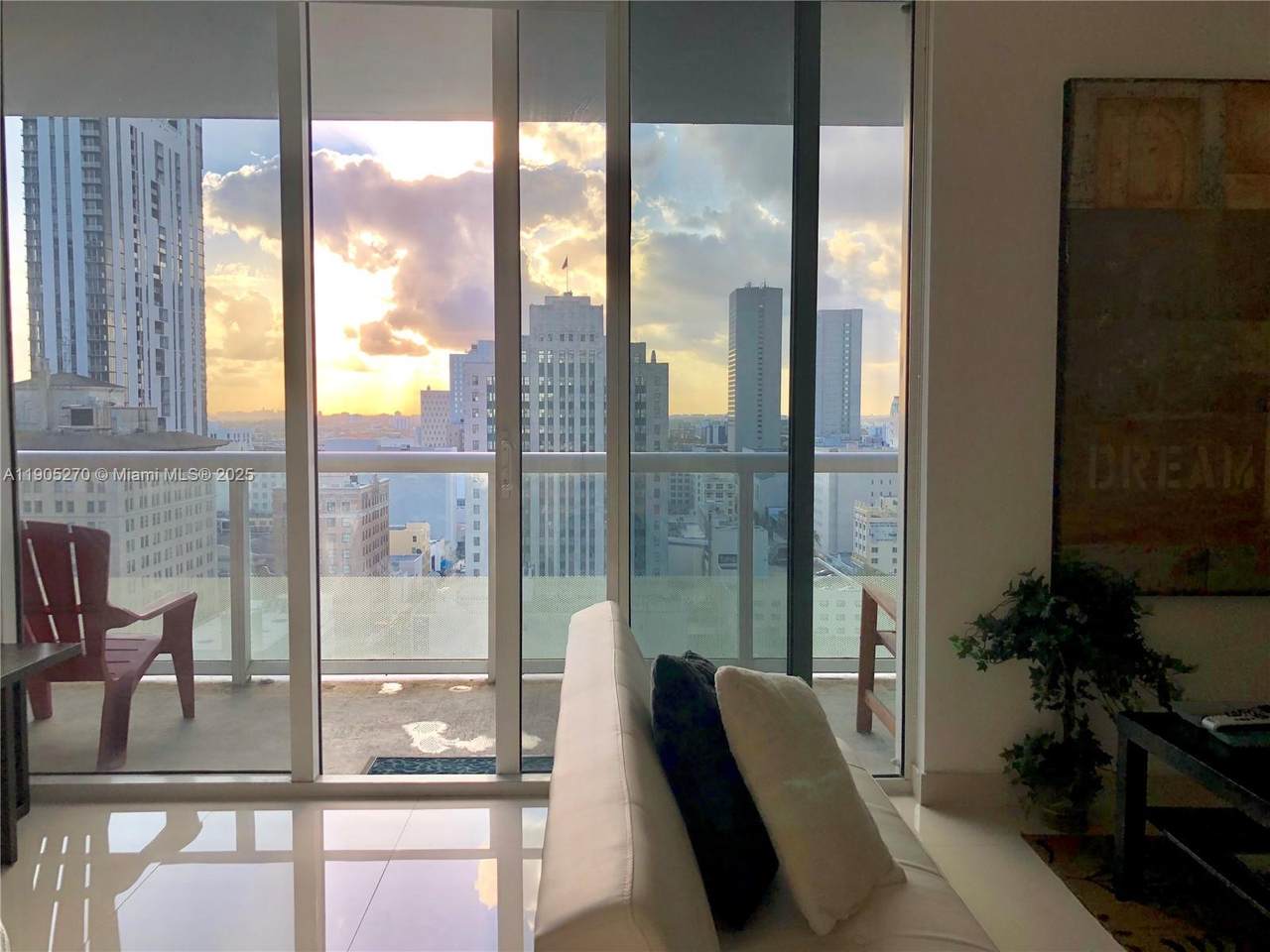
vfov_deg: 49.7
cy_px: 476
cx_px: 635
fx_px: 1027
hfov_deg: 63.4
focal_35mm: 28
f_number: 1.8
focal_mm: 3.99
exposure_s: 1/353
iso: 20
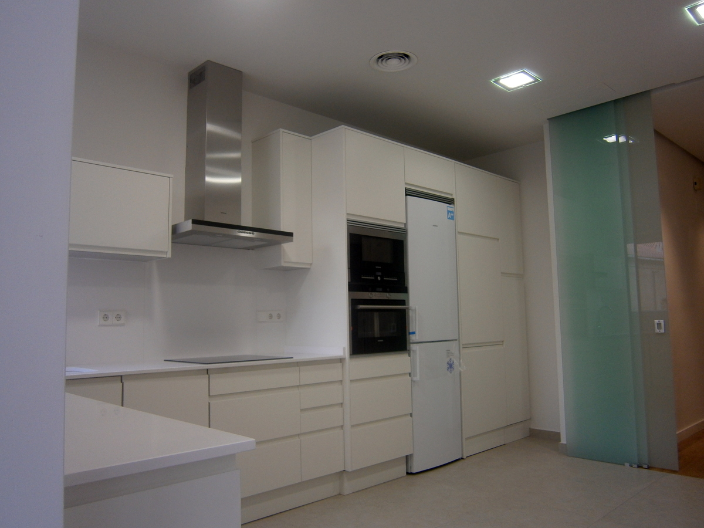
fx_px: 529
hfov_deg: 67.3
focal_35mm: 26
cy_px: 264
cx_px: 352
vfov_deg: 53.1
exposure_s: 1/40
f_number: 2.8
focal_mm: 4.7
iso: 80
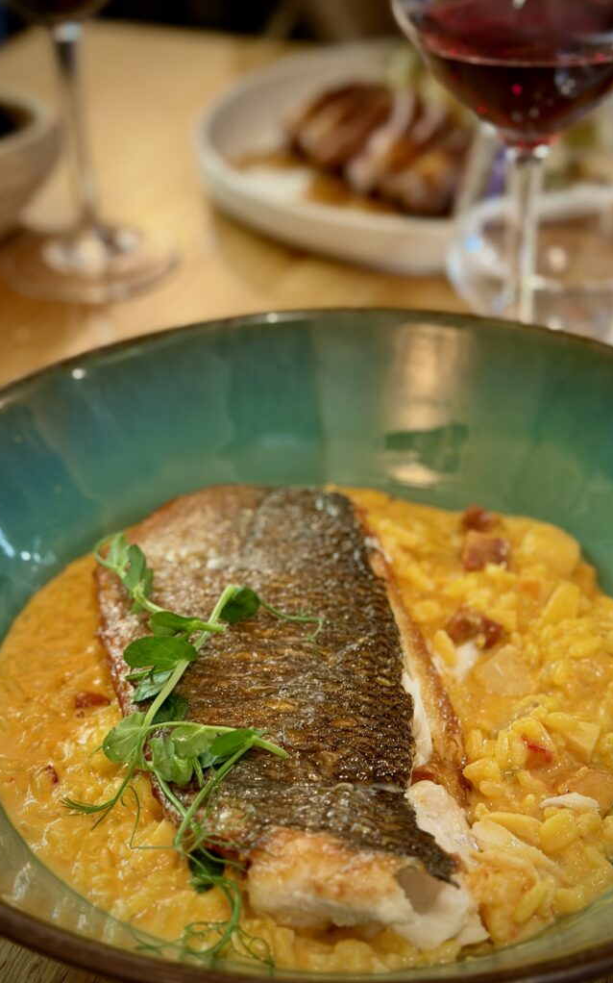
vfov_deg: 39.6
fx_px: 1364
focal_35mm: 51
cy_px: 492
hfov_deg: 25.3
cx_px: 323
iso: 400
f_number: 1.78
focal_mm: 6.76
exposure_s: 1/33
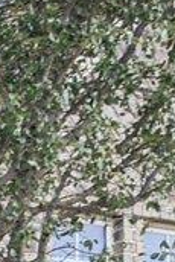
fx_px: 3122
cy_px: 315
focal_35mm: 429
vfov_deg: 4.8
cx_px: -823
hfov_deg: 3.0
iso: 400
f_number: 8
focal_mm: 24
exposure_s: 1/320
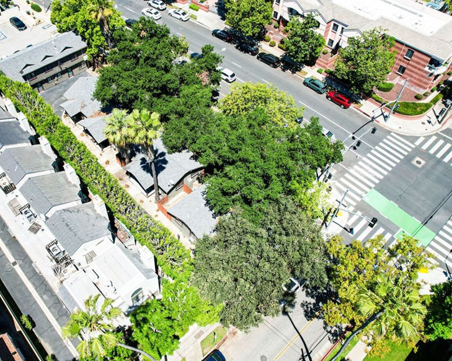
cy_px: 174
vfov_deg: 50.0
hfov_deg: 59.8
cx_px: 175
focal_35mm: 29
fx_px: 388
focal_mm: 8.38
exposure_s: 1/2000
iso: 100
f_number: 2.8
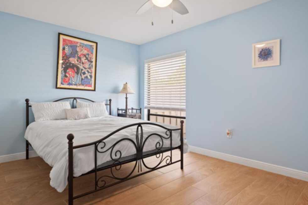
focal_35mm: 21
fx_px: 180
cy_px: 99
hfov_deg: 81.2
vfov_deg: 59.4
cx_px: 161
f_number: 8
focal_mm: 16
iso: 640
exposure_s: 1/8
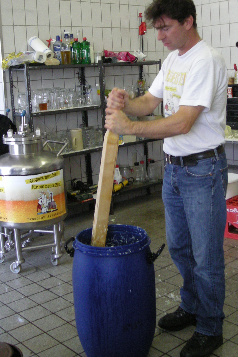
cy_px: 144
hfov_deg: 27.5
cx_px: 132
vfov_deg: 40.2
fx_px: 486
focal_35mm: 49
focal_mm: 5.7
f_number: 2.8
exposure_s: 1/54
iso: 250
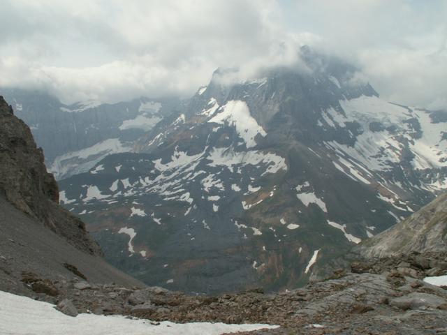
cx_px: 224
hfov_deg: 52.6
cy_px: 168
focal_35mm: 35
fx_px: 452
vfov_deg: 40.7
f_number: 8
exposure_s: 1/250
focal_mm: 5.86
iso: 50
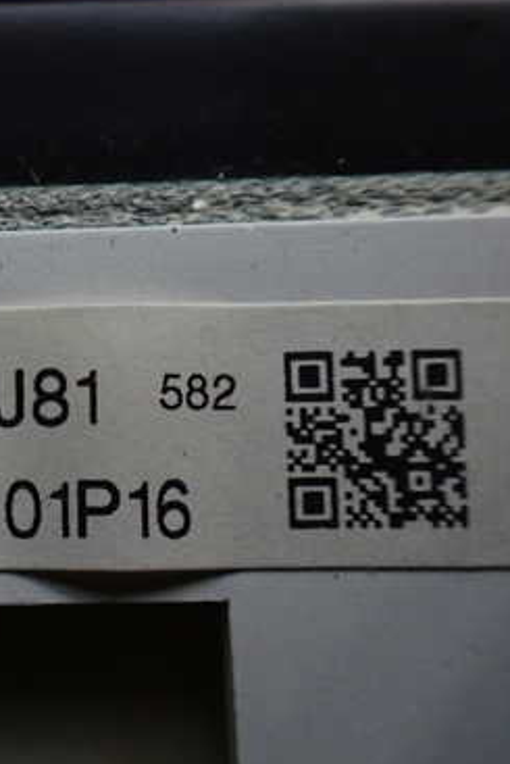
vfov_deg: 38.9
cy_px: 391
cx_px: -75
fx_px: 1083
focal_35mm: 51
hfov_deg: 24.4
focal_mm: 5.4
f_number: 2.3
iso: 800
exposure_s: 1/50
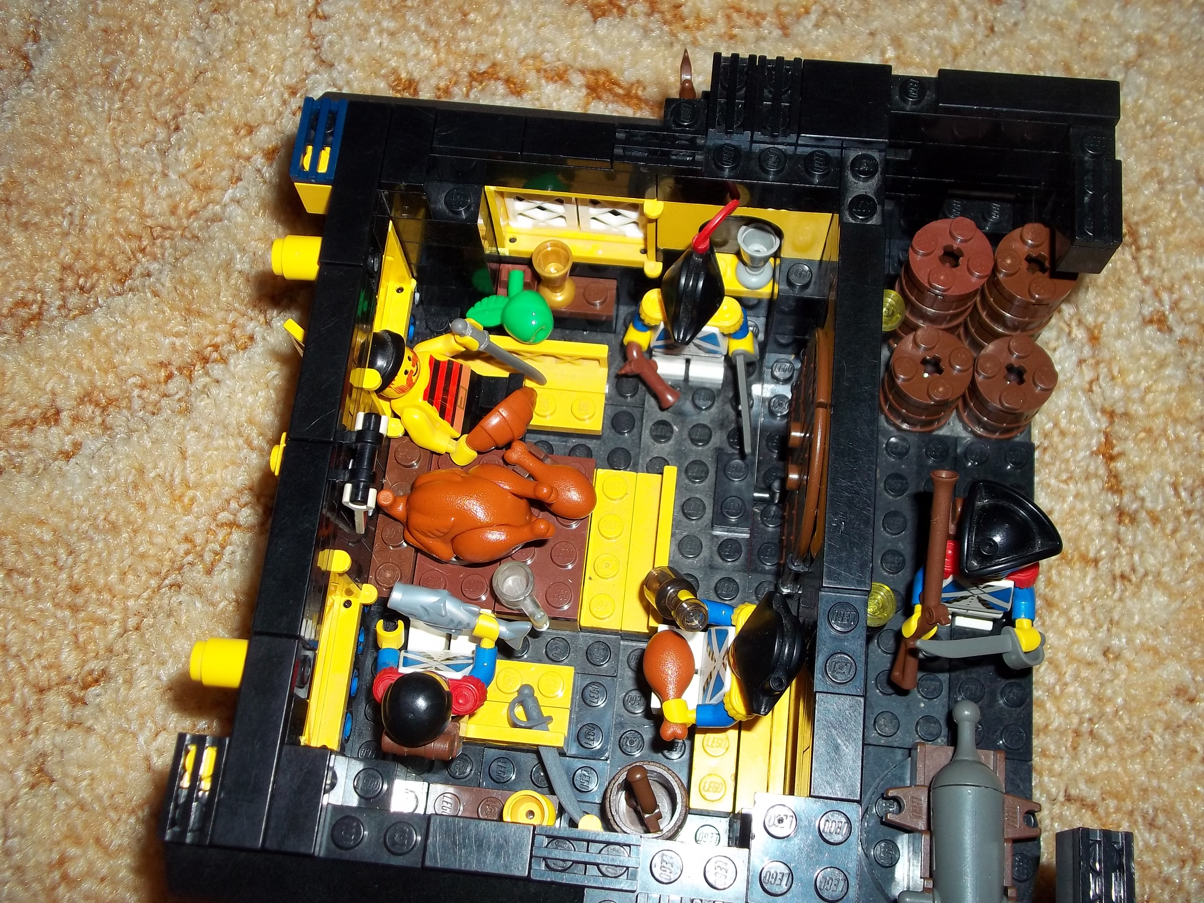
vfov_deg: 36.0
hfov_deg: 46.8
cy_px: 452
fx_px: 1391
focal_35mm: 40
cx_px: 602
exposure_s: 1/40
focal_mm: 7.1
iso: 80
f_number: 3.2
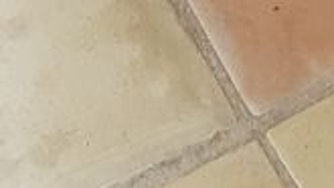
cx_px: 219
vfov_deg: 6.0
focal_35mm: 172
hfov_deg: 12.5
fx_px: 1524
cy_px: -536
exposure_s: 1/10
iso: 320
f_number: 1.7
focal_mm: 4.2
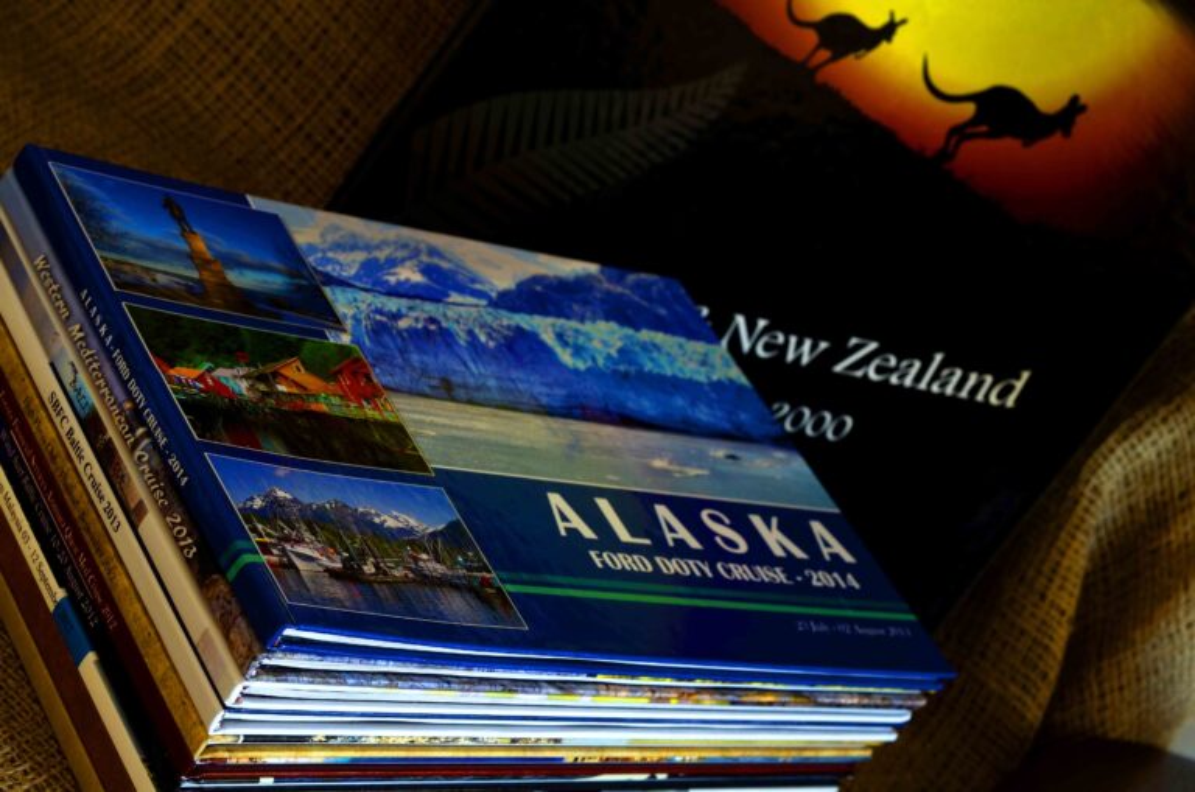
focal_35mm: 75
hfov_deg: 27.0
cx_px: 598
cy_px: 396
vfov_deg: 18.1
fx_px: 2485
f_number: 7.1
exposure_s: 1/3
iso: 100
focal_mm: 50
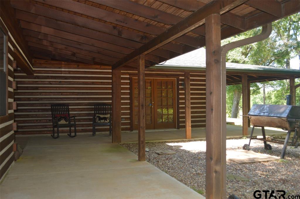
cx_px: 150
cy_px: 100
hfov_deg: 57.3
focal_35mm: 33
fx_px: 275
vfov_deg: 39.9
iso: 400
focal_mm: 22
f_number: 3.8
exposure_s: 1/80
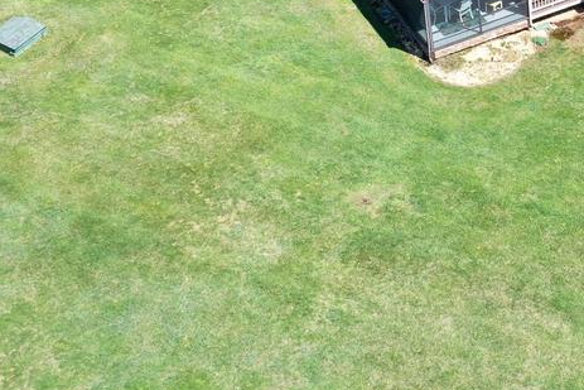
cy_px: -80
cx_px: 685
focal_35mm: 87
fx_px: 1412
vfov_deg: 15.2
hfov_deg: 21.8
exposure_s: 1/320
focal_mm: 10.26
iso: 100
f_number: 5
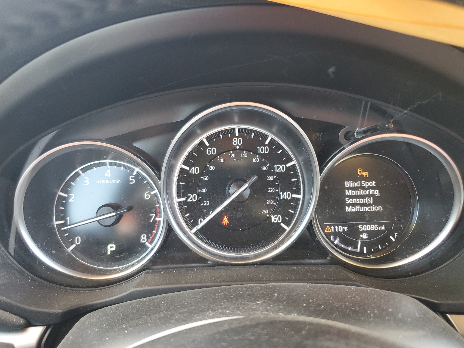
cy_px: 176
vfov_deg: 51.4
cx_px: 230
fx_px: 362
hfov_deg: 65.3
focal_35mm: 27
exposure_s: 1/60.2
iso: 120
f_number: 1.5
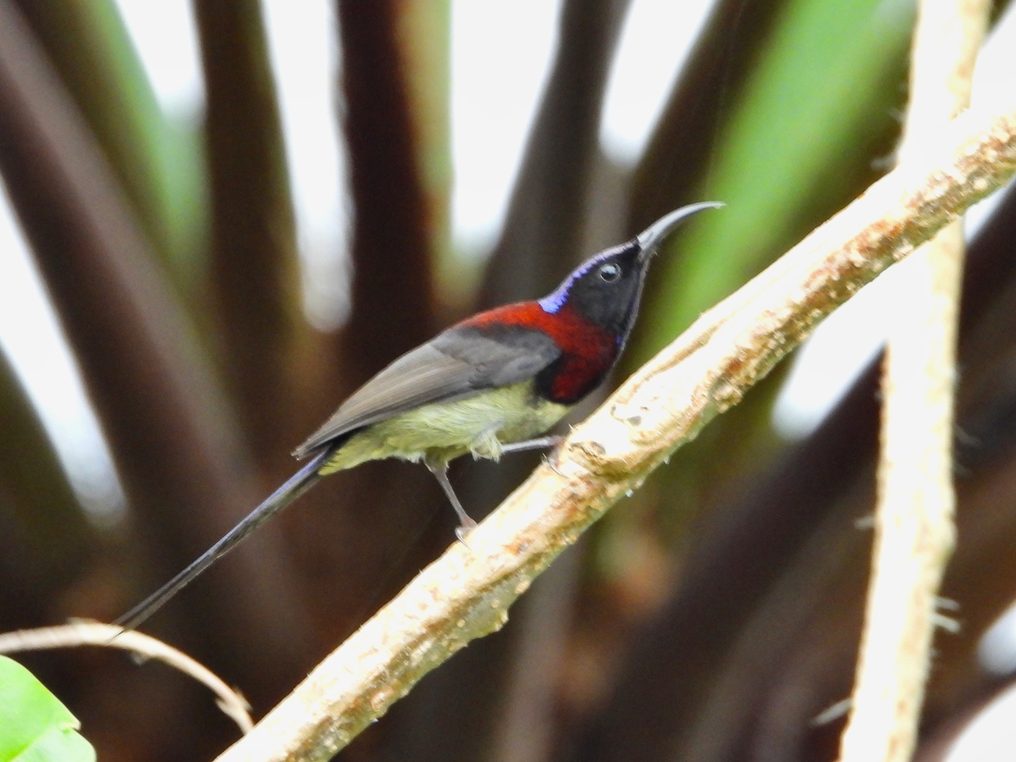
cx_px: 508
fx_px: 23480
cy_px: 381
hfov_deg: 2.5
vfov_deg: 1.9
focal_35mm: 800
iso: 800
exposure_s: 1/30
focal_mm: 144
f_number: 5.6
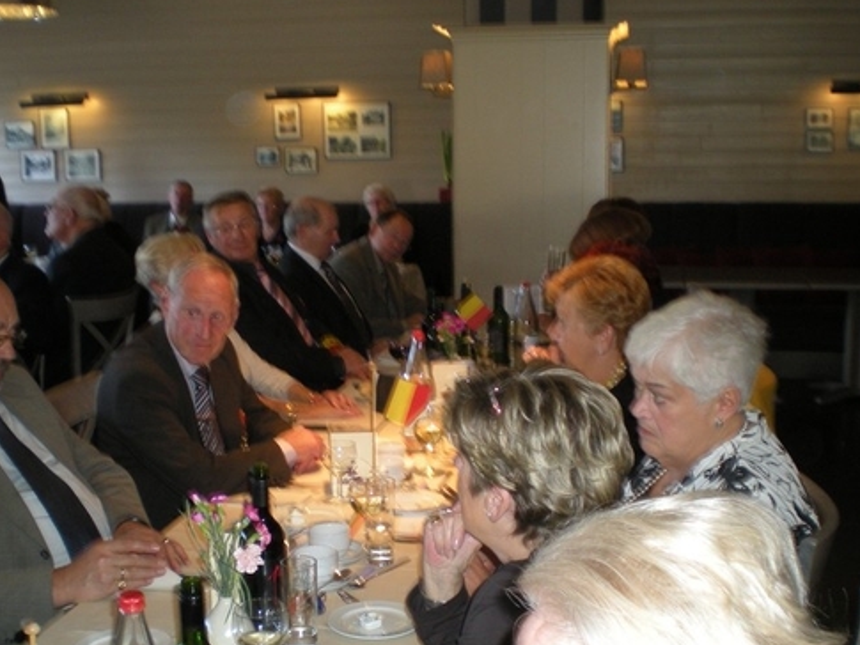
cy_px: 356
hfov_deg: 40.4
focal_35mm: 47
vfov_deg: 30.9
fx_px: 1168
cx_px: 401
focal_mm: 6.3
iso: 157
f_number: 3.1
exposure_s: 1/30
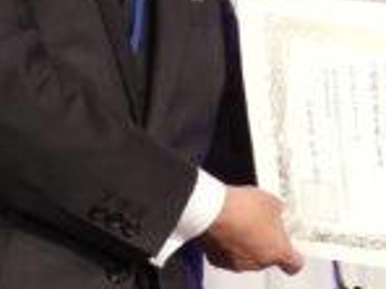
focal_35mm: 191
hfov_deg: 10.2
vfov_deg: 7.8
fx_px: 2130
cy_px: 26
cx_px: 446
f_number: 3.2
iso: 250
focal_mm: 8.4
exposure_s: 1/60
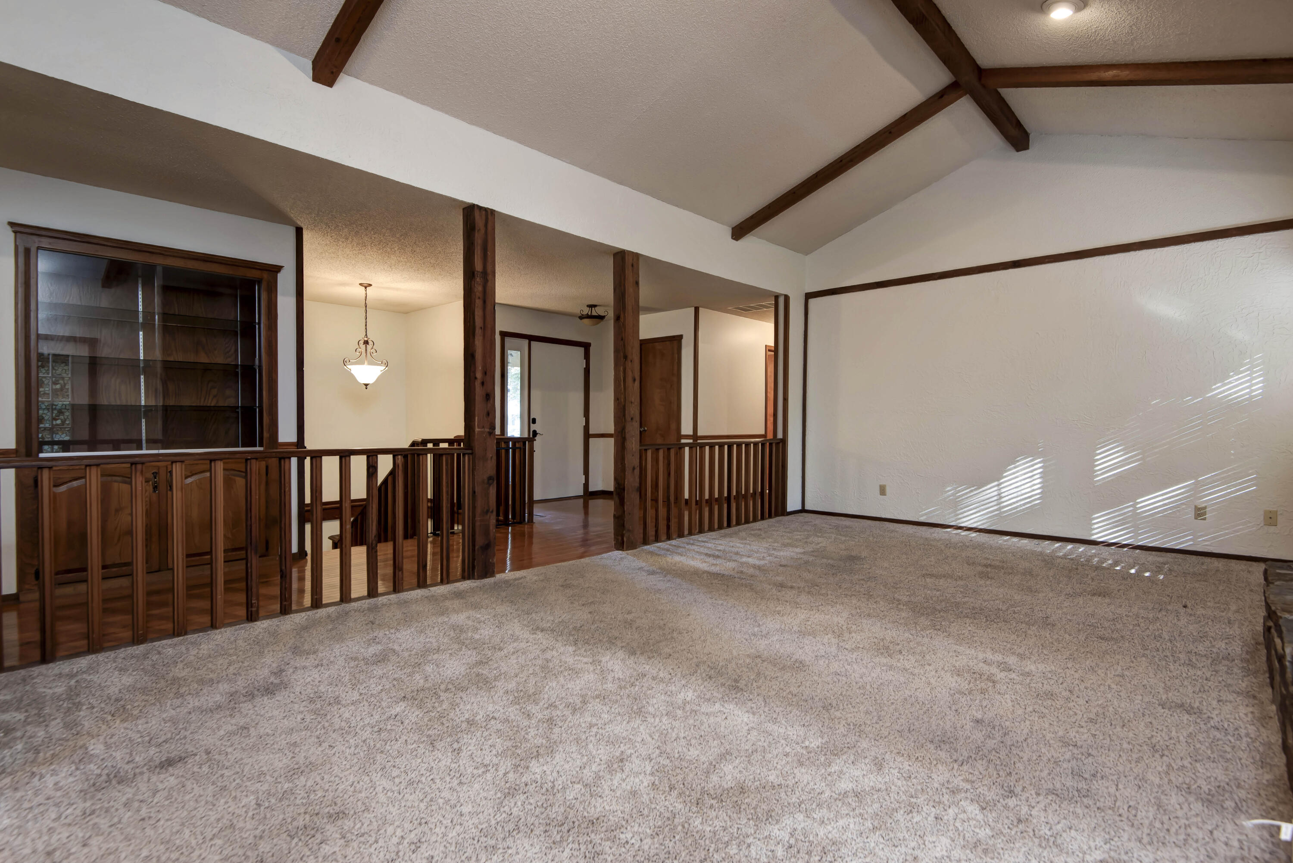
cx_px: 646
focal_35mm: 18
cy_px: 432
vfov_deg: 67.4
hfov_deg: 90.0
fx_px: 647
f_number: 6.3
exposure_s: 1/10
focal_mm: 18
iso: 320
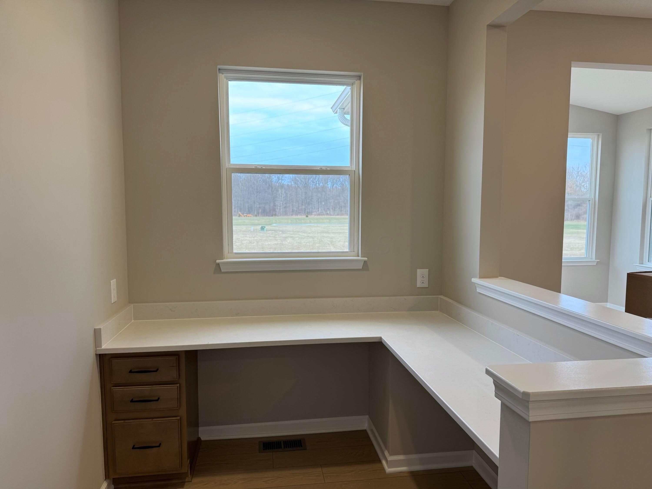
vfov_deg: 56.8
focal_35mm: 24
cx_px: 326
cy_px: 244
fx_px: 452
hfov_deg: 71.6
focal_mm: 6.76
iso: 80
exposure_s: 1/120
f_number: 1.78
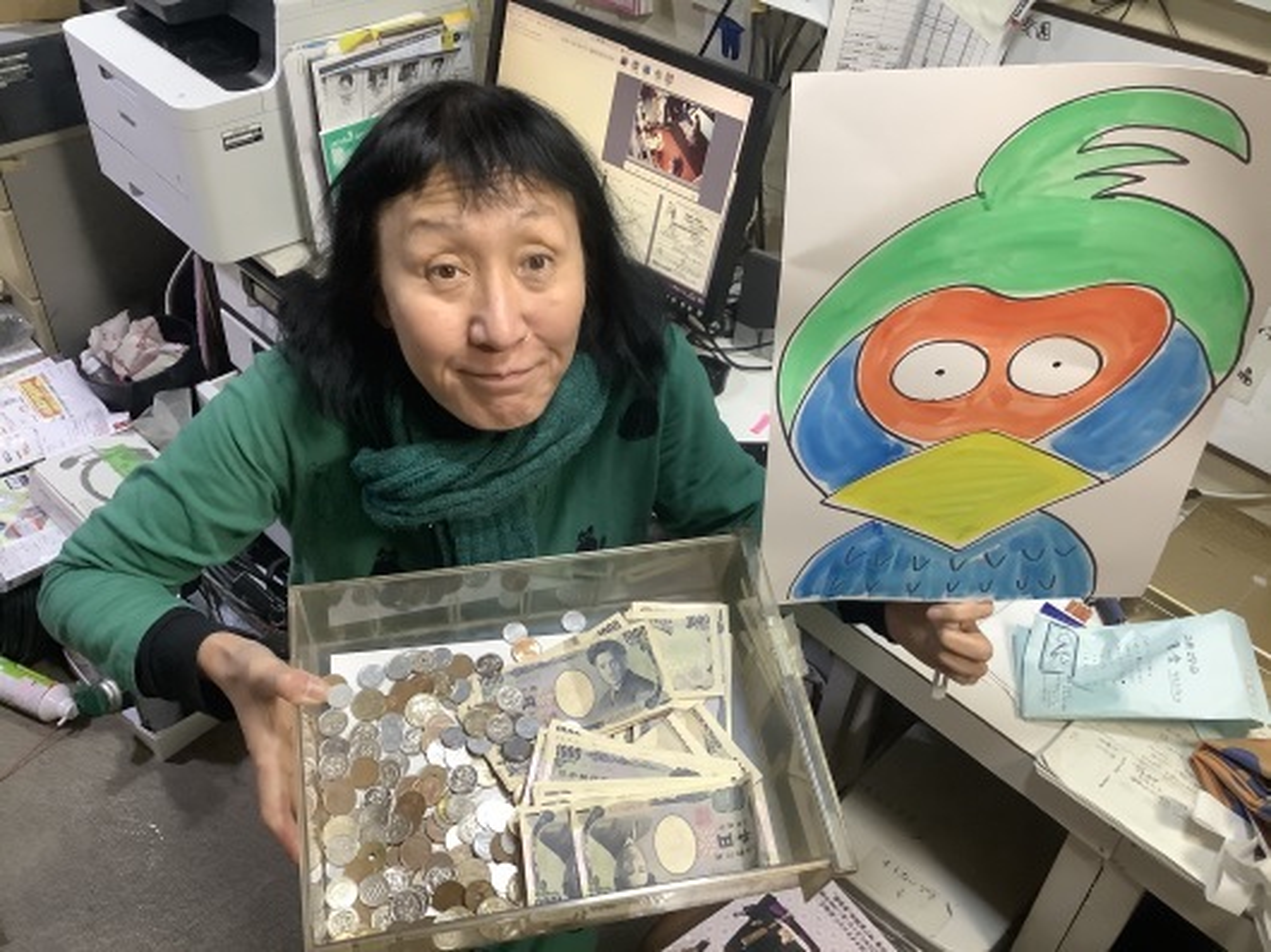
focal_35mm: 31
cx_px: 636
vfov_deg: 45.4
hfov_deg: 58.4
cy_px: 476
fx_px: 1138
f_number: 2.4
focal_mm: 3.3
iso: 250
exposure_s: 1/50
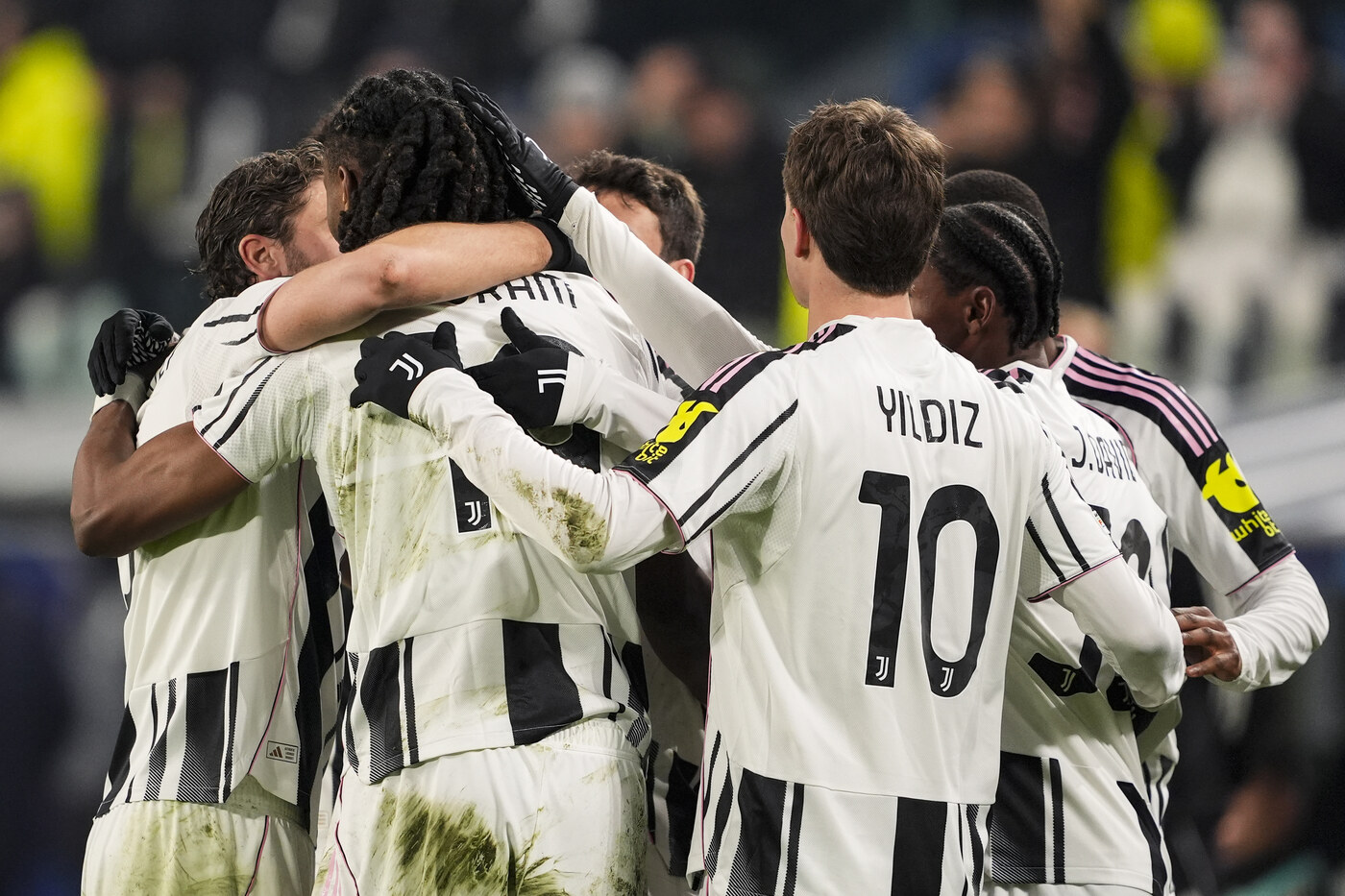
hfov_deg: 5.2
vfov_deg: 3.4
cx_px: 672
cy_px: 448
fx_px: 14942
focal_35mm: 400
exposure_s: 1/1600
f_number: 2.8
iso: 2000
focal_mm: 400
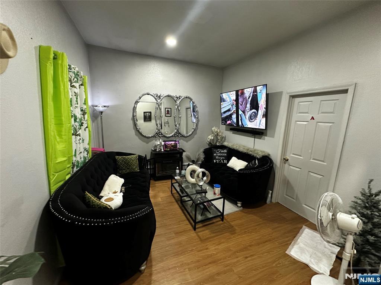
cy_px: 142
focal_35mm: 14
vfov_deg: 85.7
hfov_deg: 102.1
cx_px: 190
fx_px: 154
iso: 500
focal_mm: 2.22
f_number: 2.2
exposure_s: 1/60
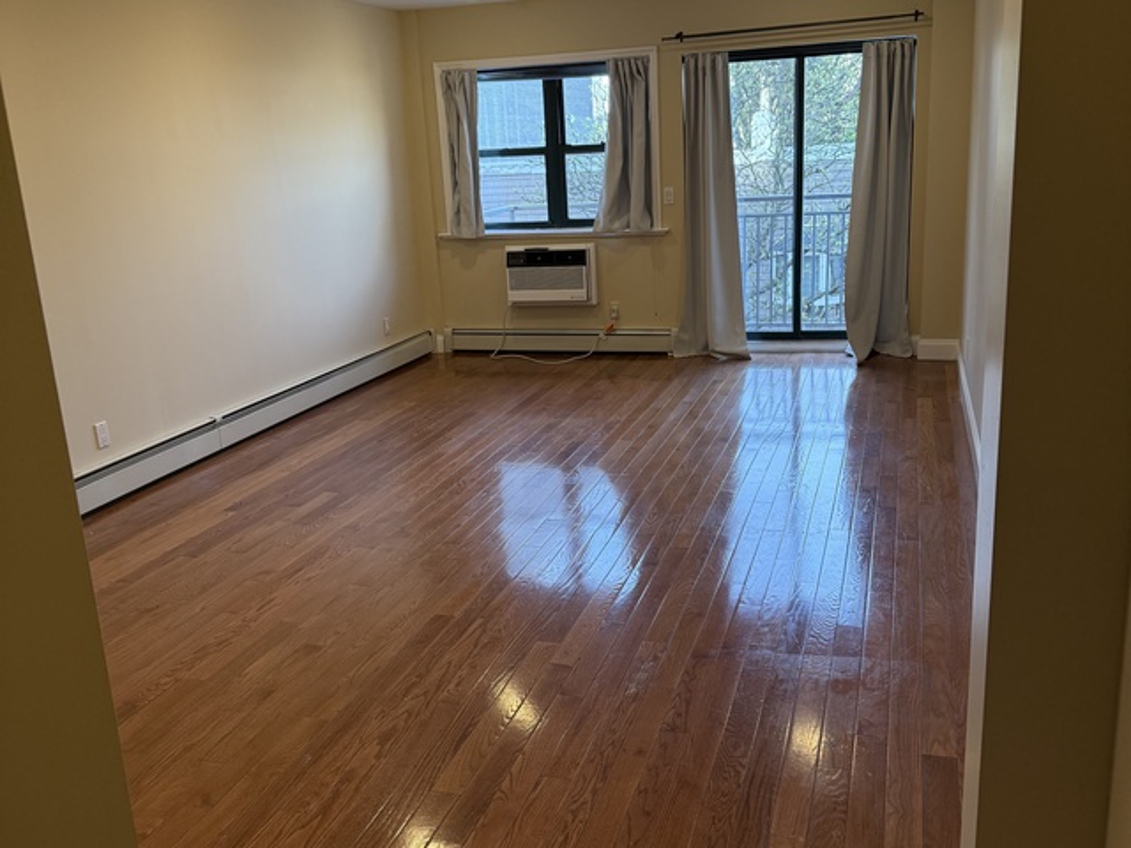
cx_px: 566
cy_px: 424
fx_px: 784
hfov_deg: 71.6
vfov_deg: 56.8
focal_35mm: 24
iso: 200
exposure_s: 1/184
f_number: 1.78
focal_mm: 6.76
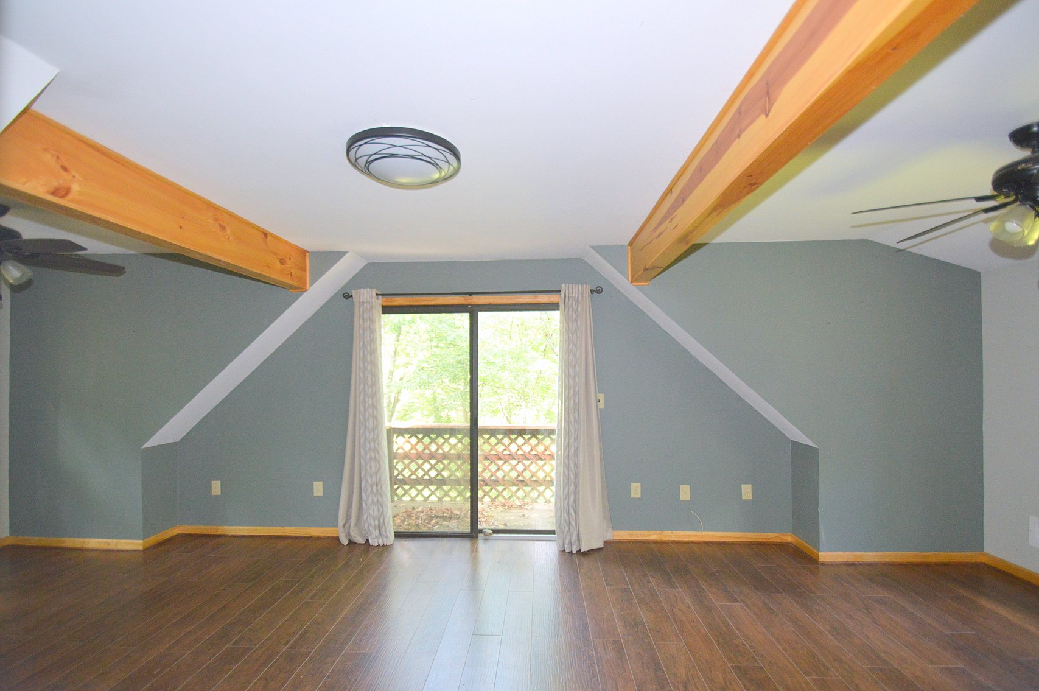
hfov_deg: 100.4
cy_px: 346
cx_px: 520
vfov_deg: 77.2
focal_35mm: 15
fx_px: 433
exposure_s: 1/60
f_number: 3.5
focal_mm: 10
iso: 1400
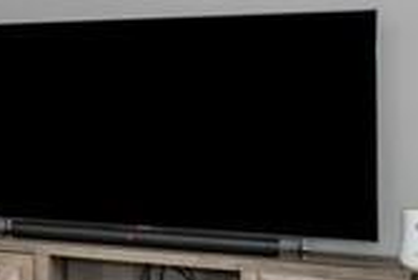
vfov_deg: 16.0
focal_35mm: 86
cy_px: 149
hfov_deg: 17.3
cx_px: -413
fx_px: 1000
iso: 400
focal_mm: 16
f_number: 7.1
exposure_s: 1/40
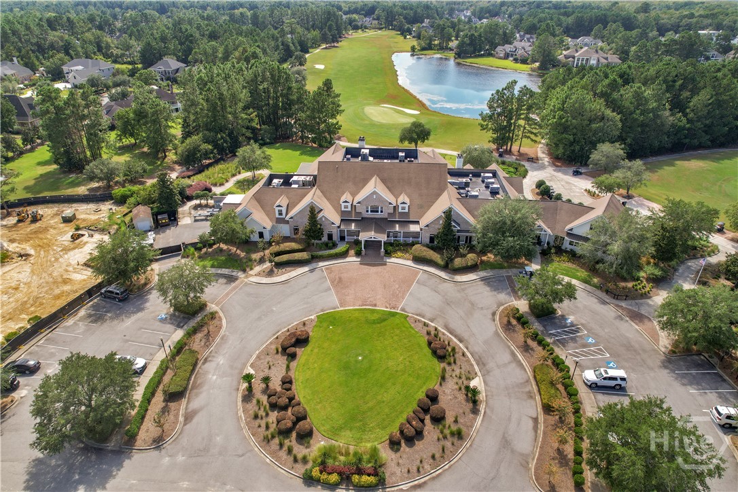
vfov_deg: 57.2
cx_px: 369
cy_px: 246
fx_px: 451
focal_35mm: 22
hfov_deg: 78.6
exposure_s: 1/1250
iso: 120
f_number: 2.8
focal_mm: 8.38
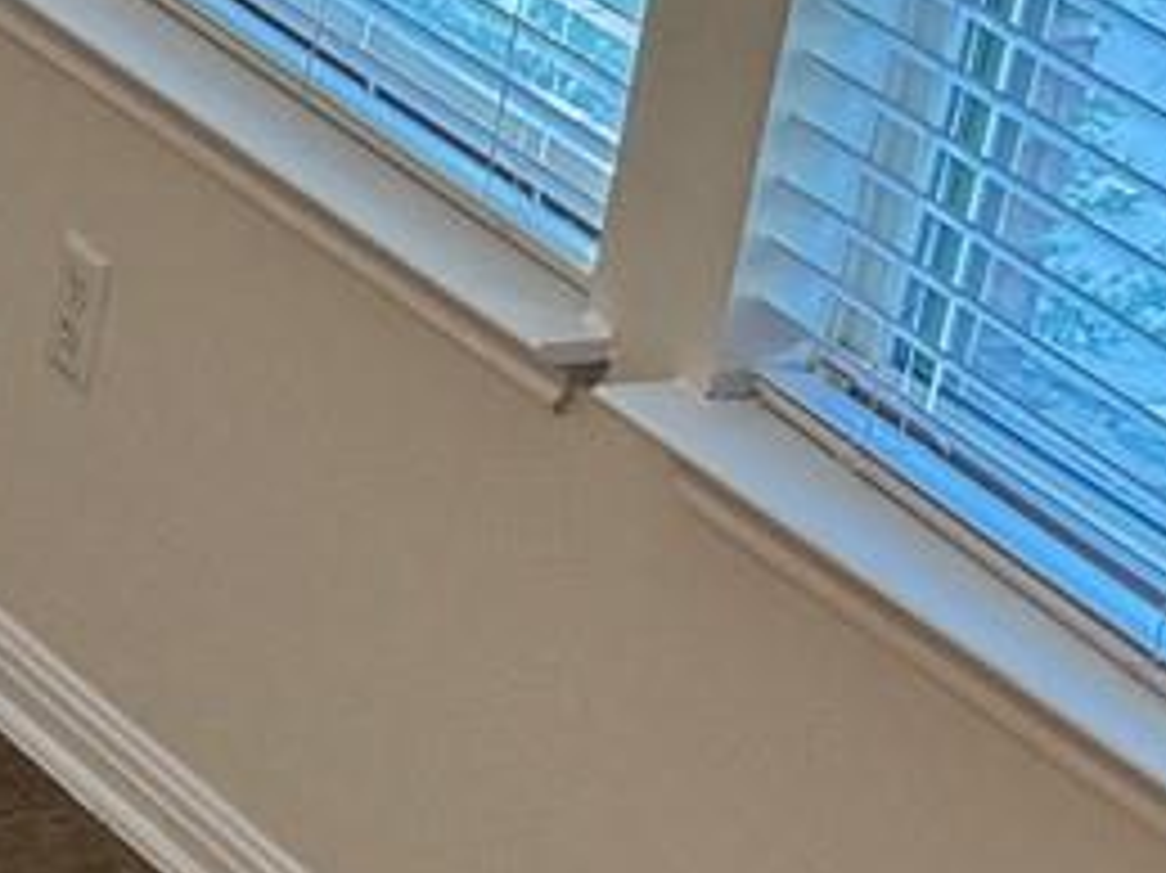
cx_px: -2724
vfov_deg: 7.8
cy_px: 554
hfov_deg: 8.2
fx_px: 6397
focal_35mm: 190
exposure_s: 1/120
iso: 125
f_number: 1.78
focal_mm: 6.76
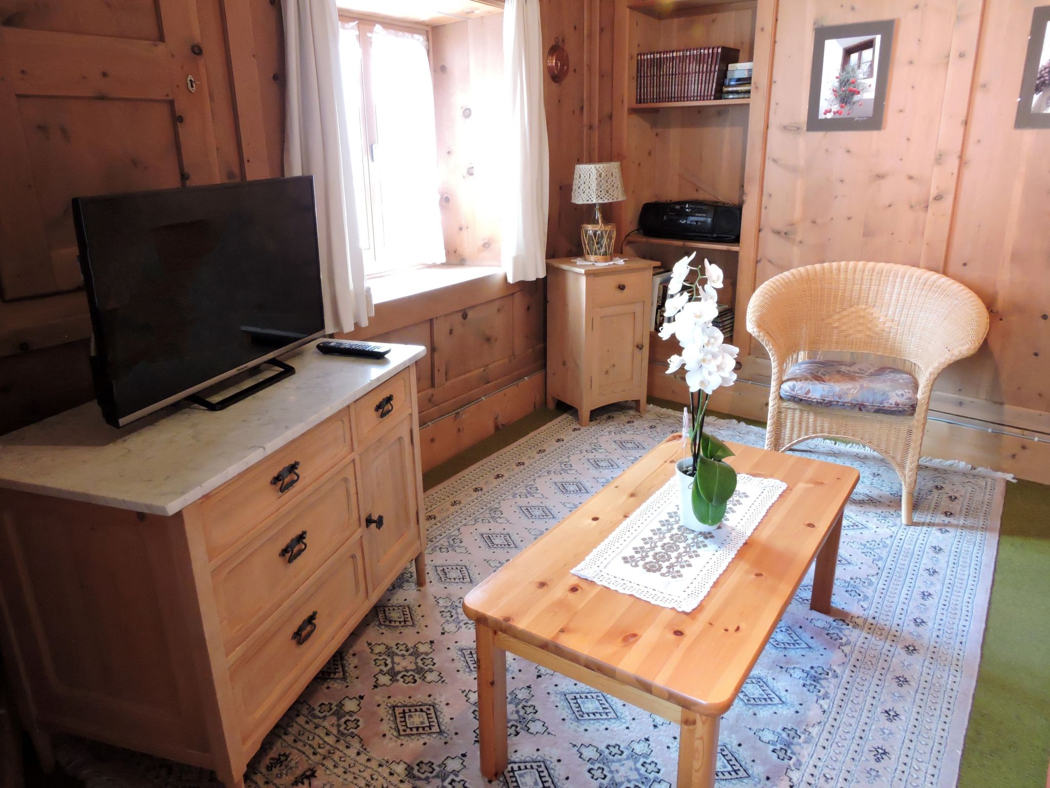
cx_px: 525
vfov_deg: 56.8
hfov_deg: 71.6
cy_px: 394
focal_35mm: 24
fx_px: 728
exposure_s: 1/20
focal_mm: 4.3
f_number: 3.3
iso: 800
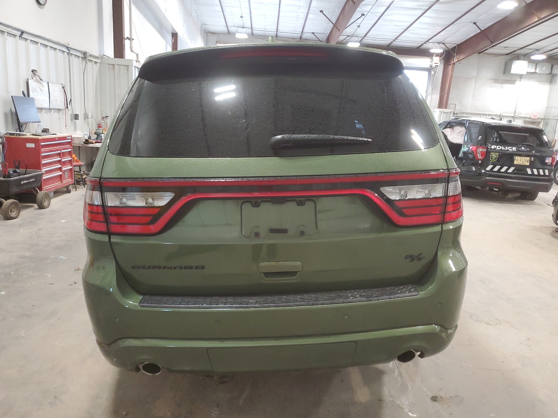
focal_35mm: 26
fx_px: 419
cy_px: 209
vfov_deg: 53.1
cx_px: 279
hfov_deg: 67.3
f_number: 1.5
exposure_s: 1/60.2
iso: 228
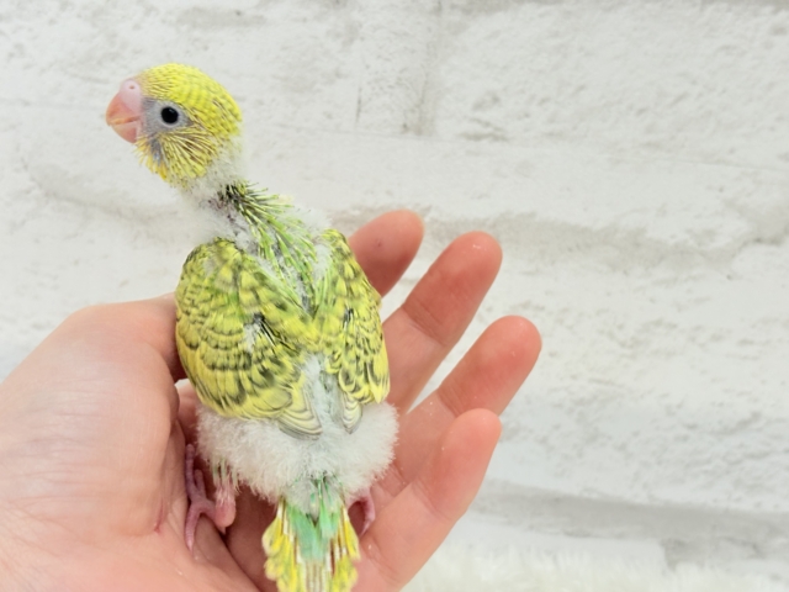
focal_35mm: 52
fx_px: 1185
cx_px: 394
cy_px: 296
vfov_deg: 28.0
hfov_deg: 36.8
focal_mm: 5.96
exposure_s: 1/100
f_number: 1.6
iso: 100
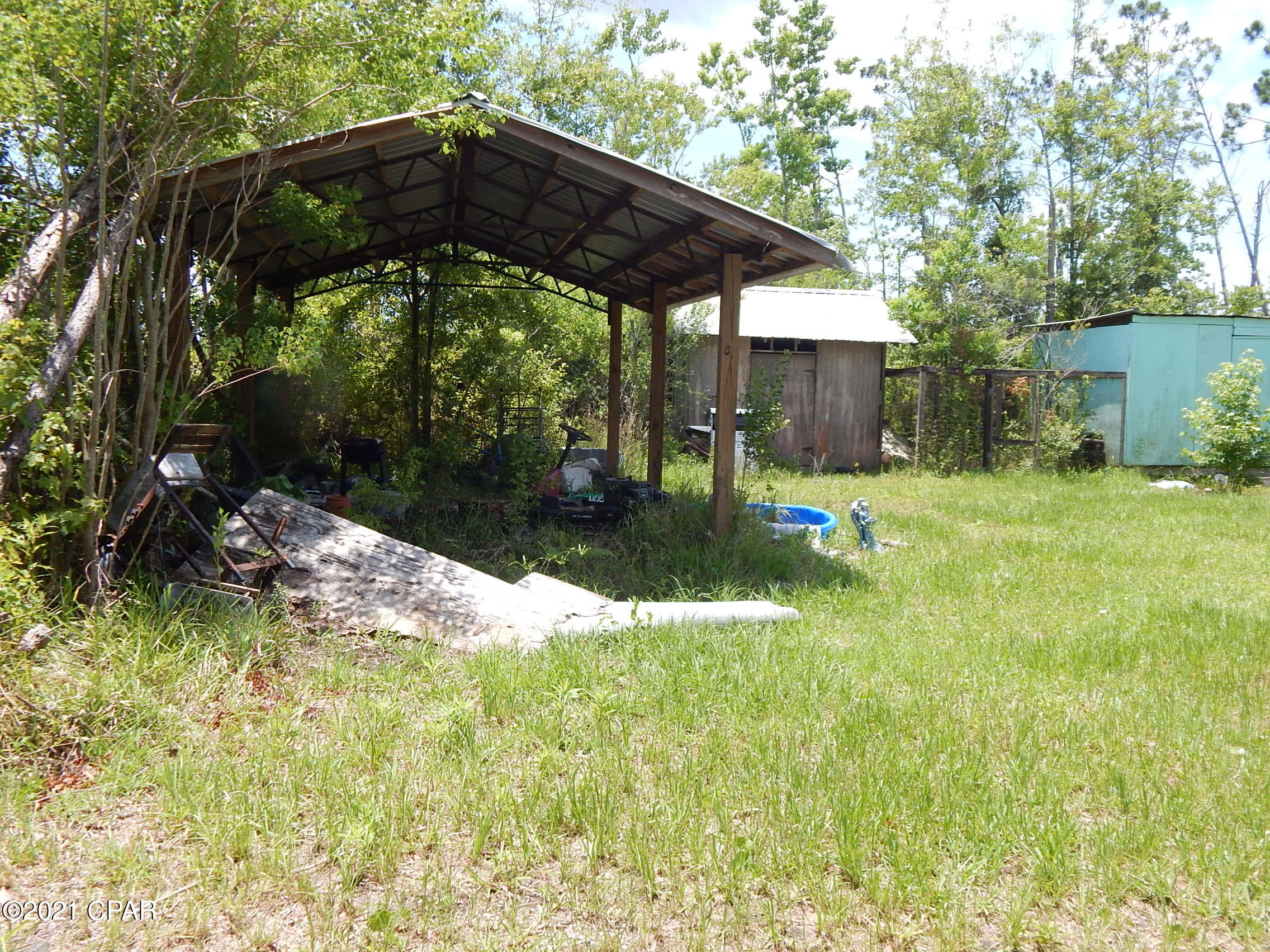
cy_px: 476
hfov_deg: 58.4
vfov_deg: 45.4
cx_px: 635
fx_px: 1137
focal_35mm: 31
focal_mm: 5.6
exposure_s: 1/640
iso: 125
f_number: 3.2
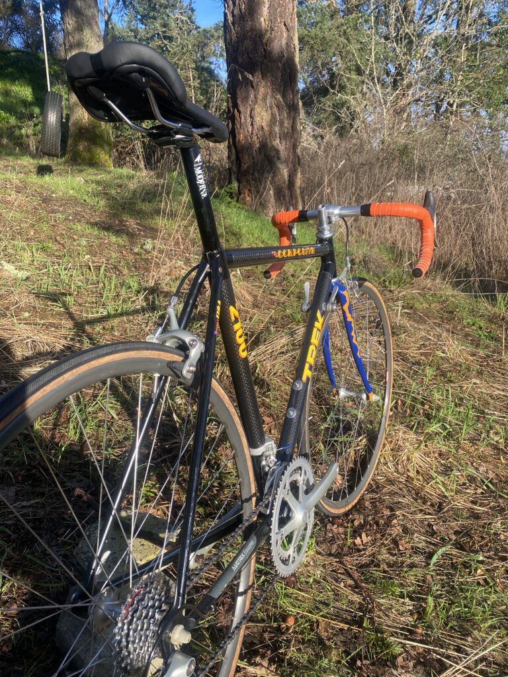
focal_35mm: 26
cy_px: 338
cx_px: 254
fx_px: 509
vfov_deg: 67.3
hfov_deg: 53.1
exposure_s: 1/654
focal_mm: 4.25
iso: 32
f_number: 1.8
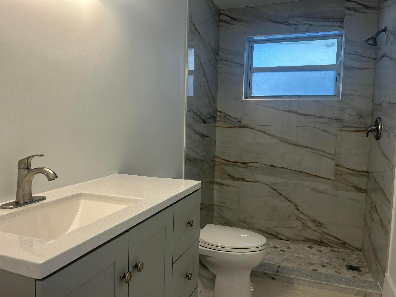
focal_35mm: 26
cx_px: 198
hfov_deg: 67.3
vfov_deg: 53.1
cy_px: 148
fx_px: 297
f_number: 1.5
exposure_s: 1/120
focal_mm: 5.7
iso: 40
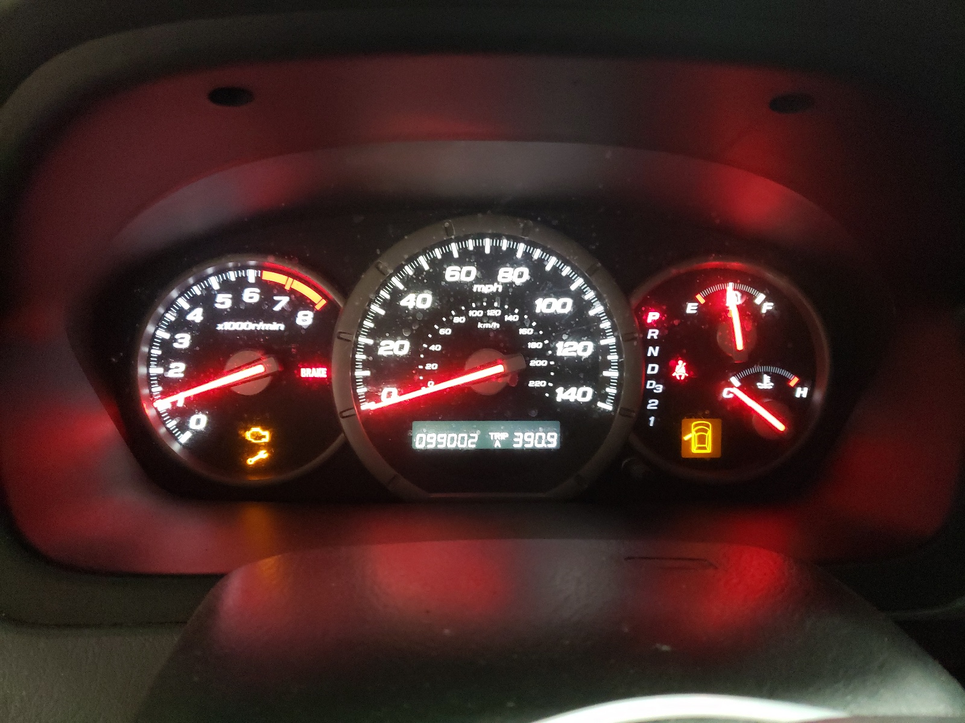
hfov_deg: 67.3
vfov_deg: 53.1
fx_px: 725
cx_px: 482
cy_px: 362
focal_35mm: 26
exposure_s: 1/30
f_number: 1.5
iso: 469
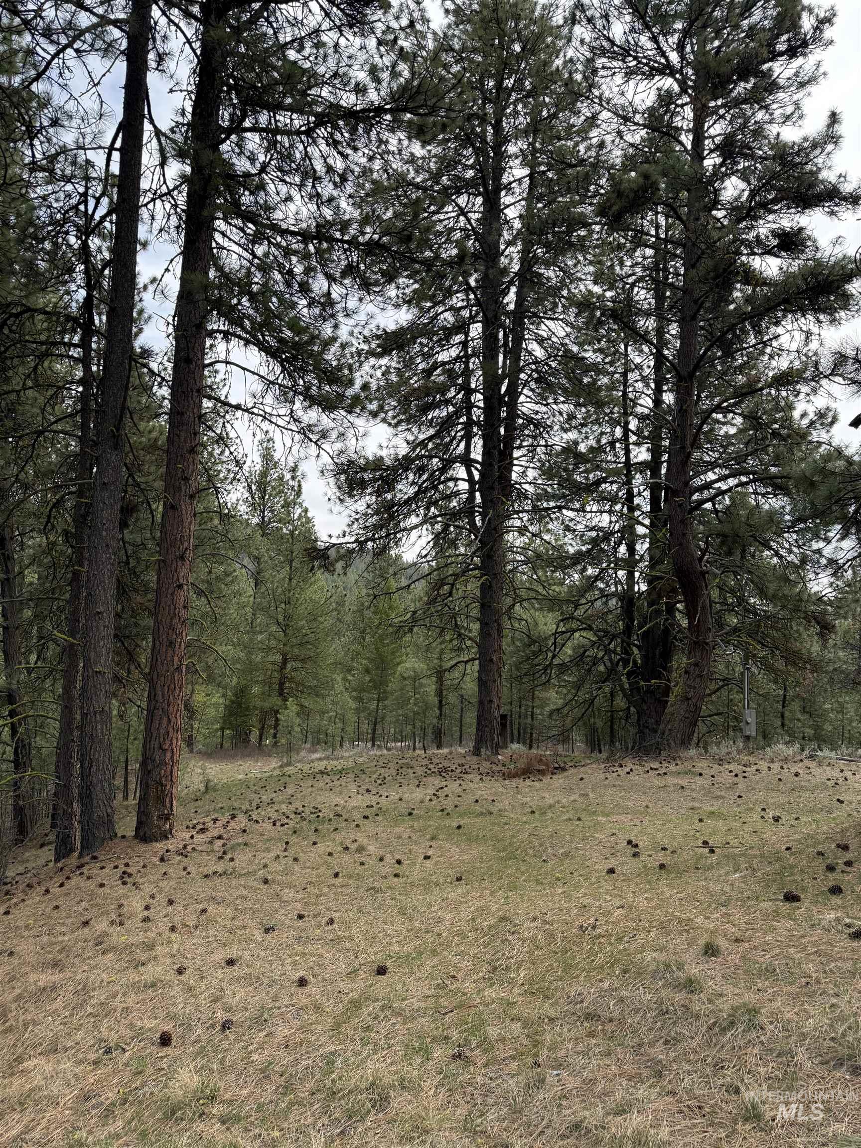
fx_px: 796
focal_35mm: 24
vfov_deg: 71.6
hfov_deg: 56.8
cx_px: 430
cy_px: 574
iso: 100
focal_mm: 6.76
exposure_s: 1/2110
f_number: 1.78
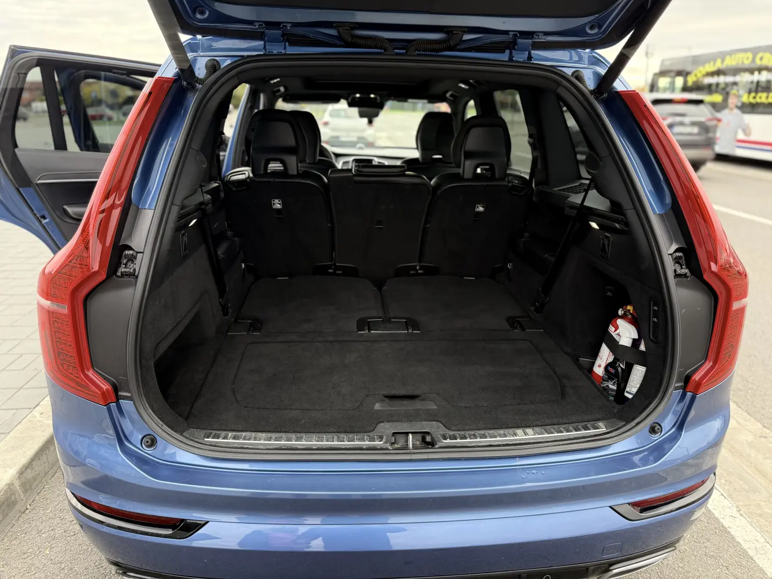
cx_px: 386
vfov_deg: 56.8
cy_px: 290
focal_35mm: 24
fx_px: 535
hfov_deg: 71.6
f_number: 1.78
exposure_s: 1/165
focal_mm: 6.76
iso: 160
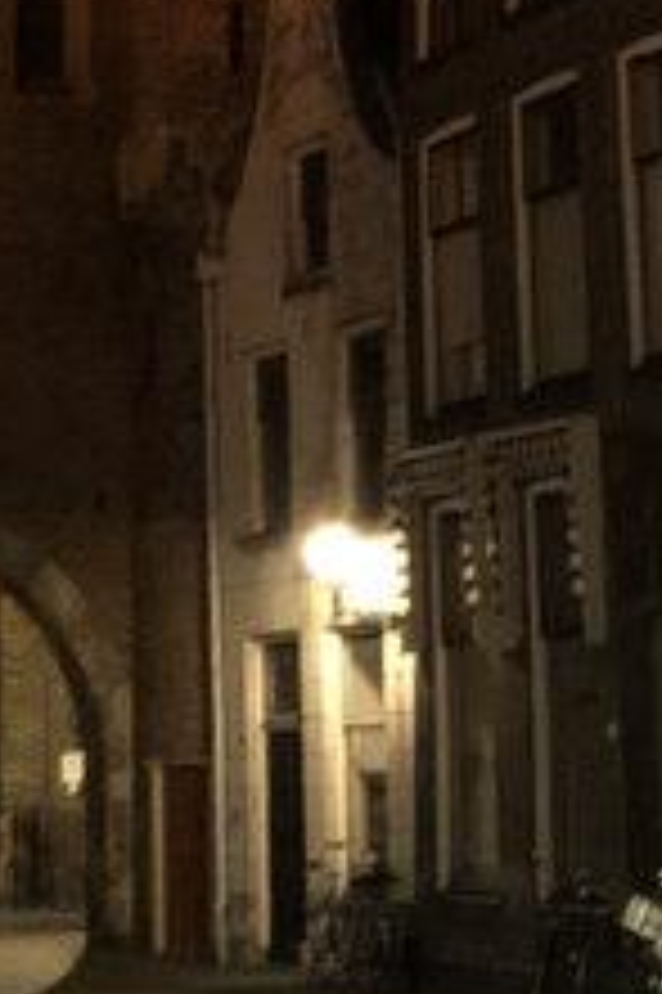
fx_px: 3398
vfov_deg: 16.1
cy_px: -166
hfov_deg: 11.0
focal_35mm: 123
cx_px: 9
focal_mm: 3.99
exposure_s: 1/4
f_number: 1.8
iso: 320
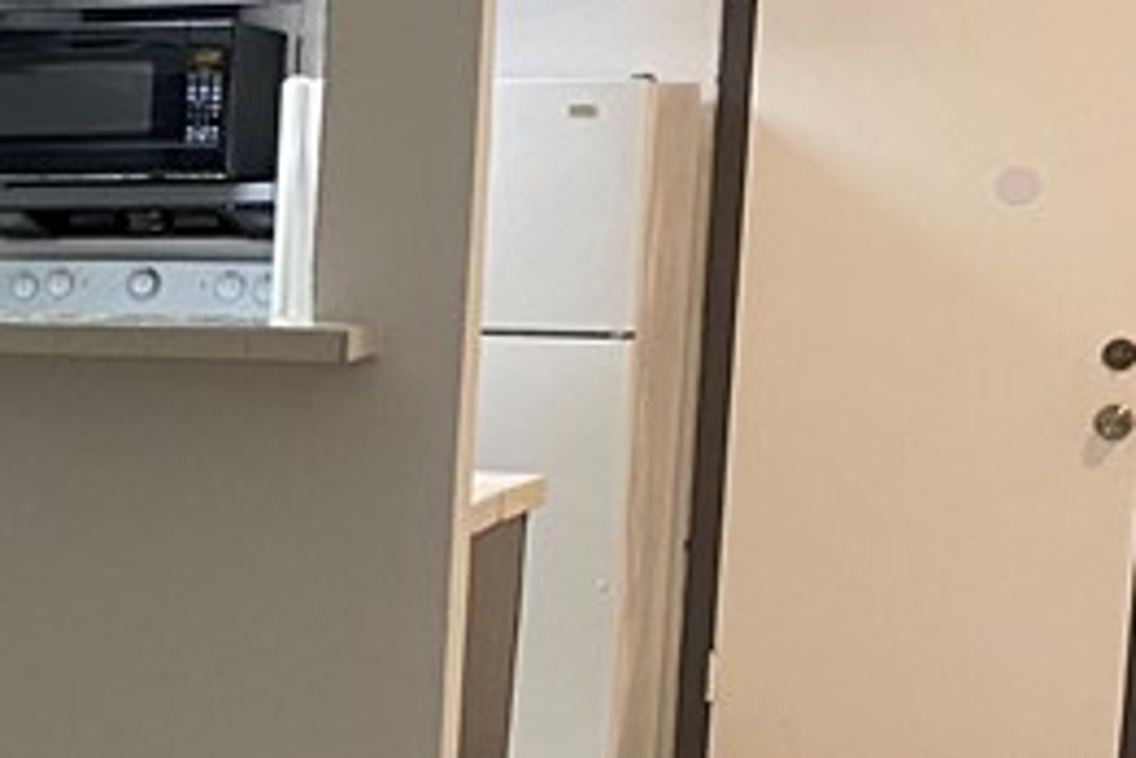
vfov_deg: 12.8
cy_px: 749
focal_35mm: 106
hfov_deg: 17.2
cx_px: -627
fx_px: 3345
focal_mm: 4.25
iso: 320
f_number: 1.8
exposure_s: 1/60
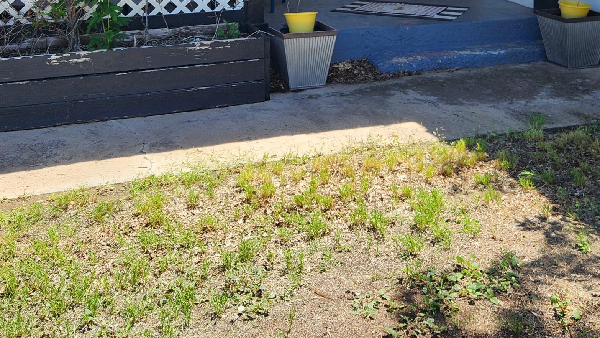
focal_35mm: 48
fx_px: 764
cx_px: 301
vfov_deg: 23.0
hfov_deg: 42.9
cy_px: -60
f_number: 1.8
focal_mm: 5.4
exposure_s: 1/854
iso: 20
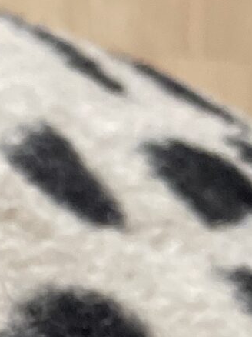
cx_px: -453
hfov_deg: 8.5
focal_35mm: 152
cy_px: 659
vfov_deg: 11.7
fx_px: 1477
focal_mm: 4.2
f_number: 1.6
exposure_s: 1/60
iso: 320
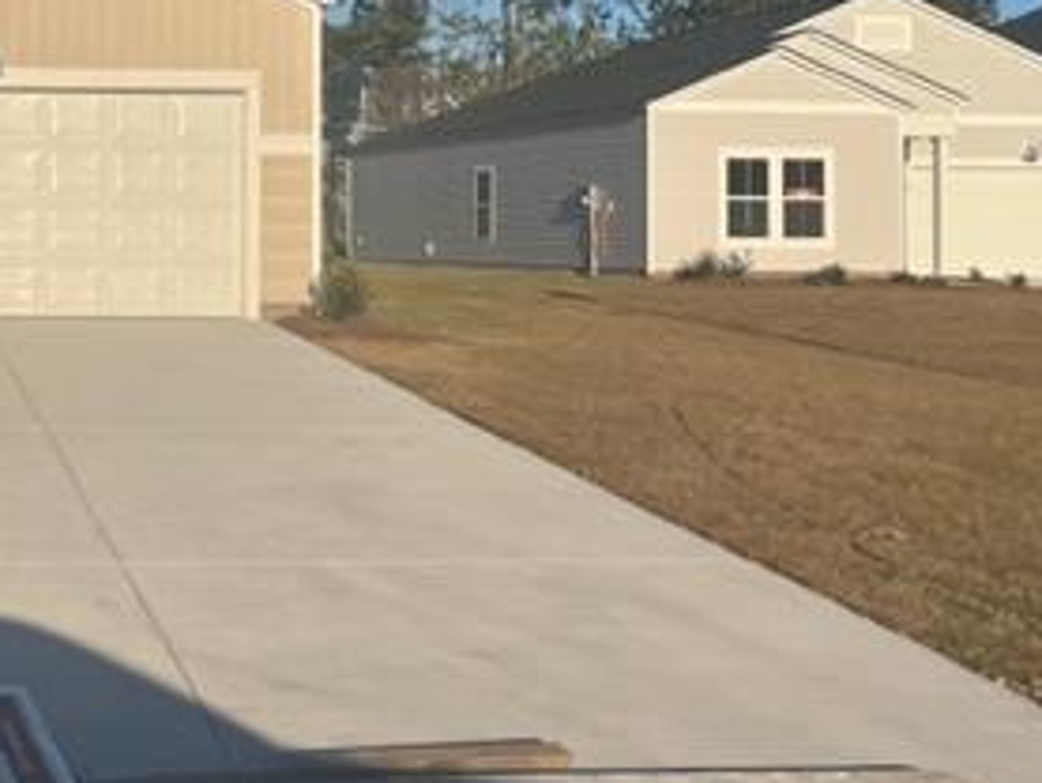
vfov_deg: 24.1
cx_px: 26
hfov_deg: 30.2
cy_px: 166
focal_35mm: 60
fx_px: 1807
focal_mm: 5.1
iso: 50
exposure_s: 1/7353
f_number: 1.6
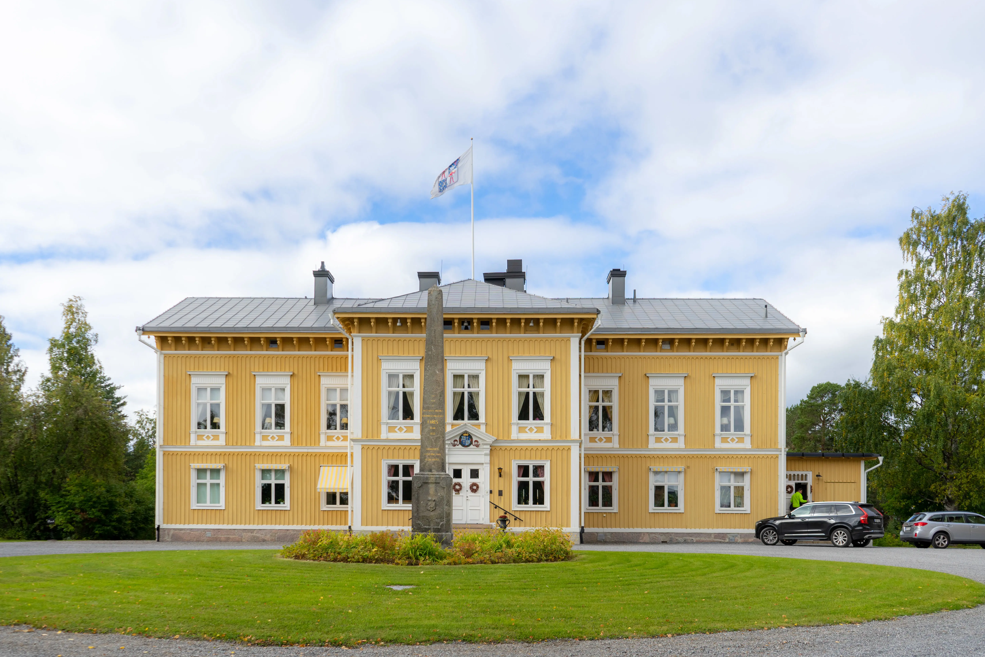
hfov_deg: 63.6
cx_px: 477
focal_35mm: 29
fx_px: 793
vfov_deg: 45.0
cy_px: 328
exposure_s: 1/320
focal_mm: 28
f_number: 5.6
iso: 100
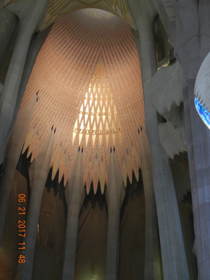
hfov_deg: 11.1
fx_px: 1076
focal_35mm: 133
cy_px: 140
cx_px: 105
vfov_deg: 14.8
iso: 400
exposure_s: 1/6
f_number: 4.6
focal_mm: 24
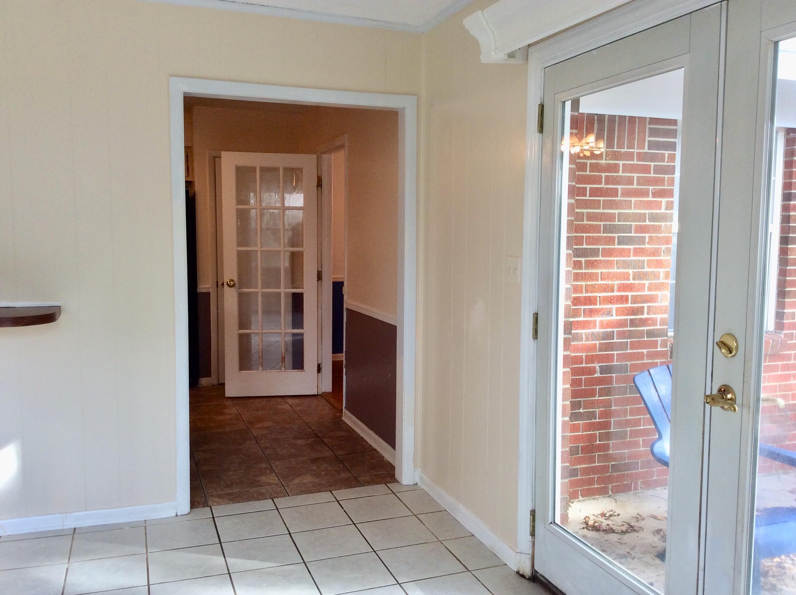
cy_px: 298
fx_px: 735
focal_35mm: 32
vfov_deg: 44.1
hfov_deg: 56.9
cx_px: 398
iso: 40
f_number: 2.4
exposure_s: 1/40
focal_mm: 3.3
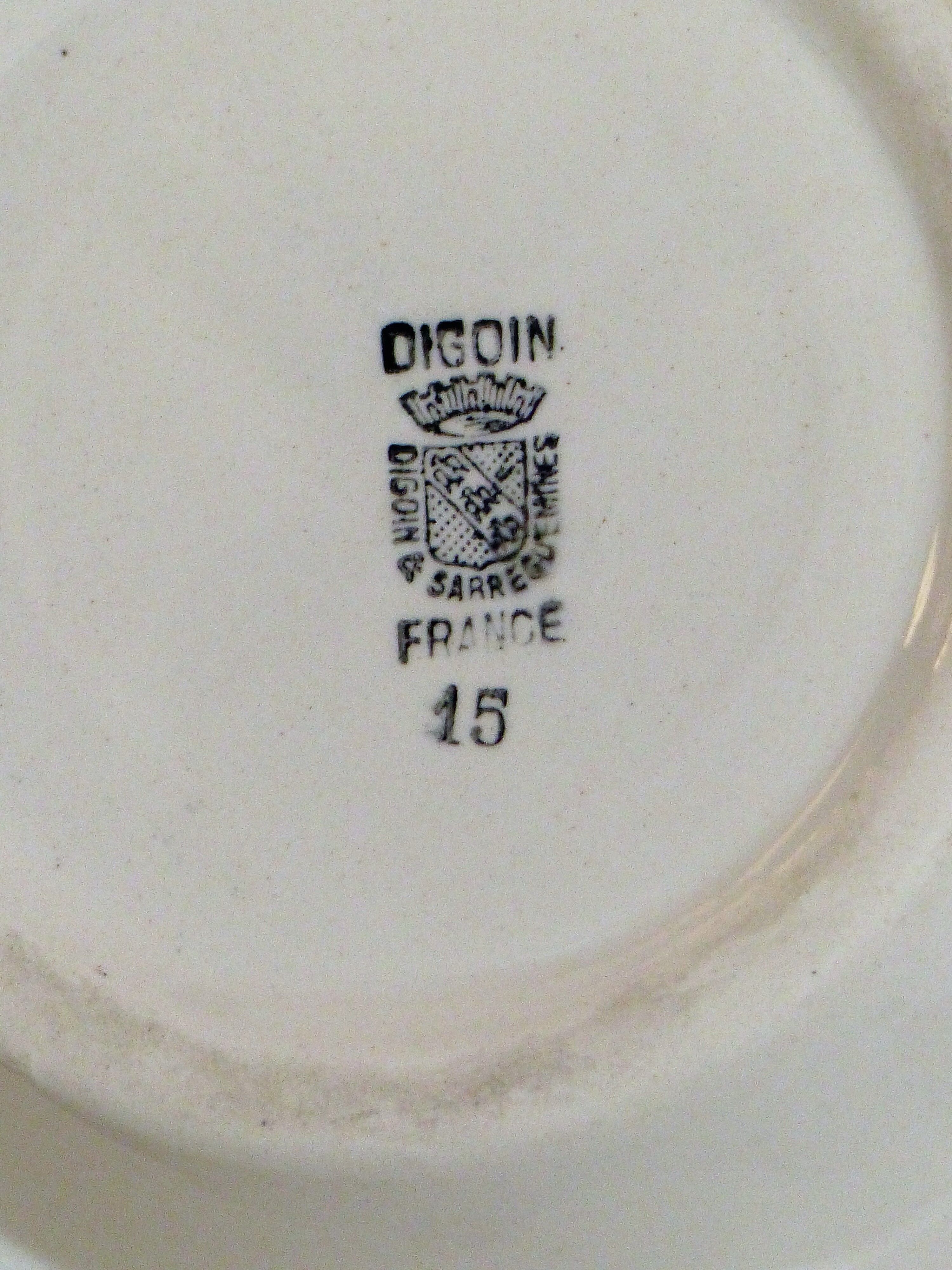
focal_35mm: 660
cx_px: 476
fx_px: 24202
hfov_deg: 2.3
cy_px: 635
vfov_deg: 3.0
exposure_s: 1/100
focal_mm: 108
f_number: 2.8
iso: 400
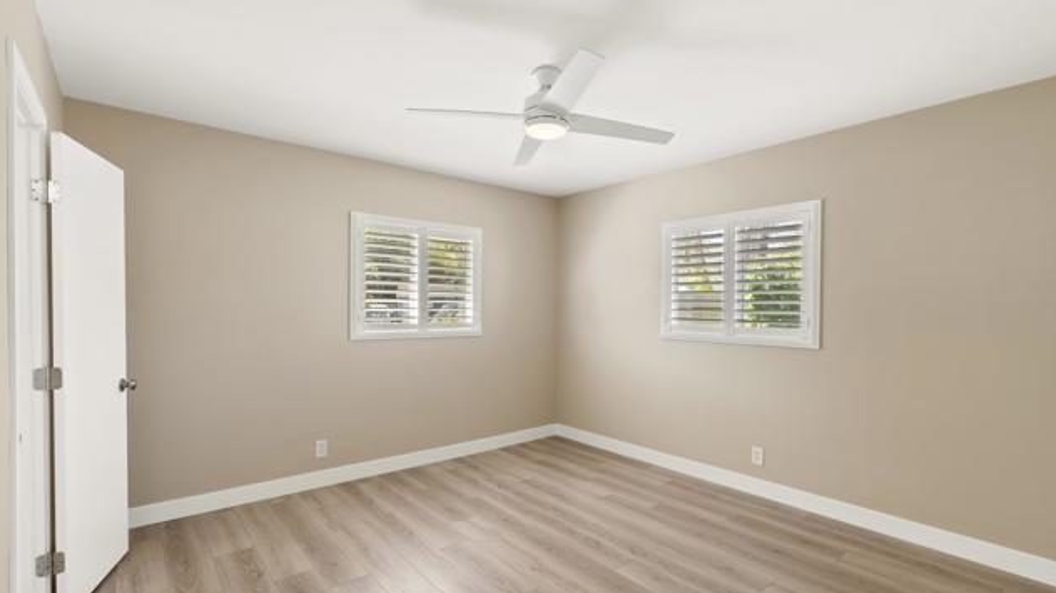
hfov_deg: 95.9
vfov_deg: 63.8
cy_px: 317
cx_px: 525
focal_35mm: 17
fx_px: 476
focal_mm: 16
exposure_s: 1/5
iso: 500
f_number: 8
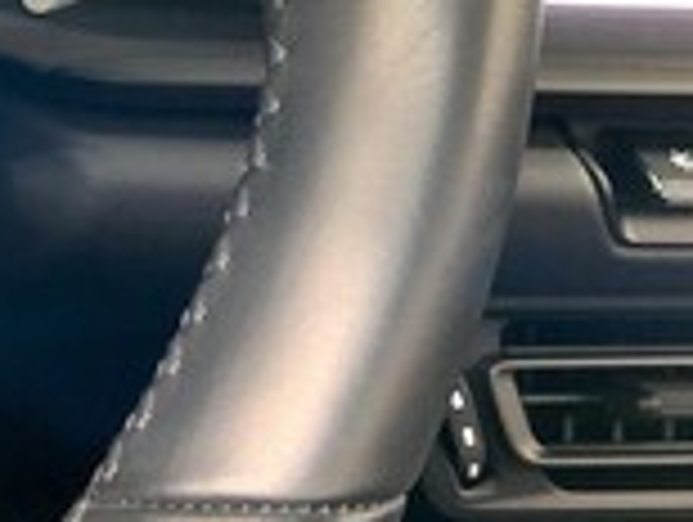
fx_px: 1584
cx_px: -86
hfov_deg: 23.1
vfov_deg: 17.6
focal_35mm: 79
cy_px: -155
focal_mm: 3
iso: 125
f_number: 1.8
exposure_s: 1/60
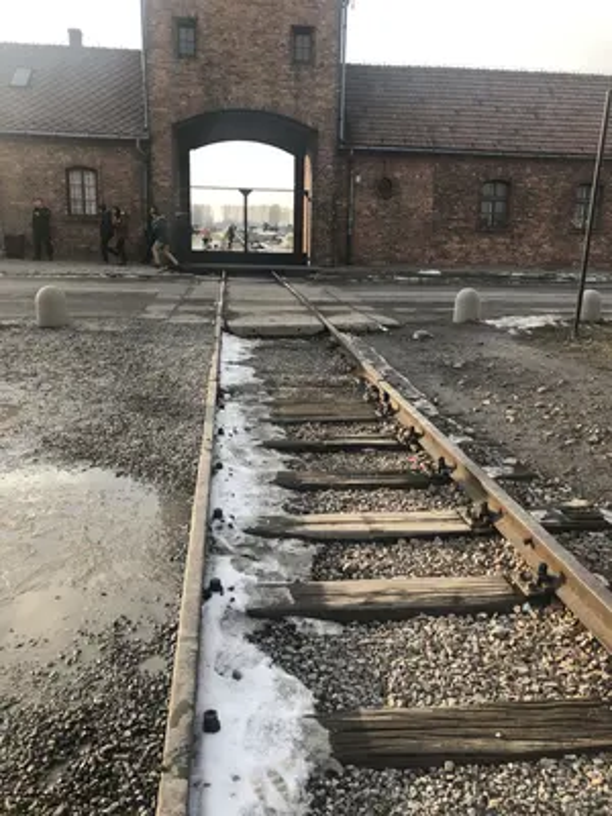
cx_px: 306
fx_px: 660
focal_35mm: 28
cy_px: 408
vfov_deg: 63.4
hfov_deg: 49.7
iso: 20
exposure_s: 1/552
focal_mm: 3.99
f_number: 1.8
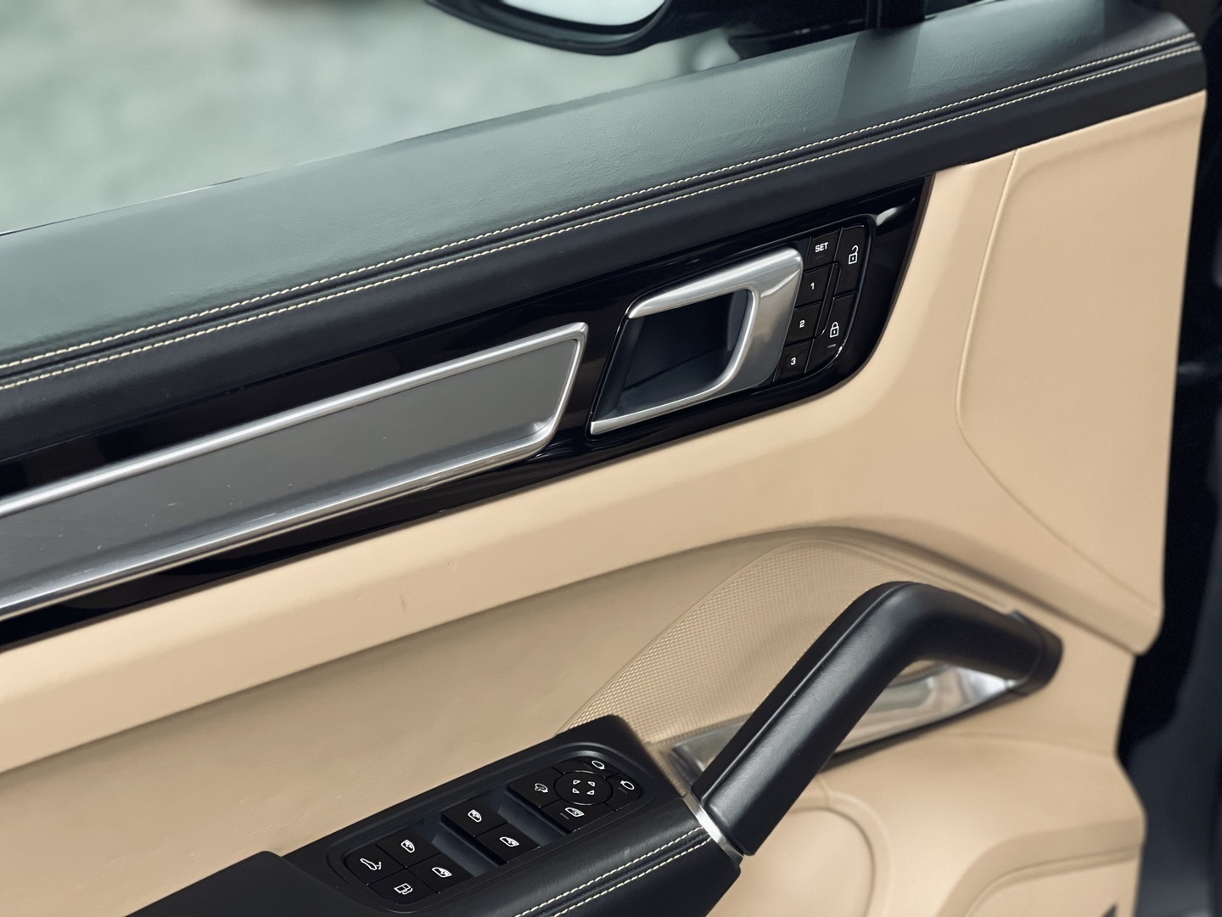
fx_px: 2259
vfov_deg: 22.9
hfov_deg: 30.3
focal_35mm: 64
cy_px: 458
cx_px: 611
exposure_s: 1/33
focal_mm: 7.5
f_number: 2.2
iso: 320
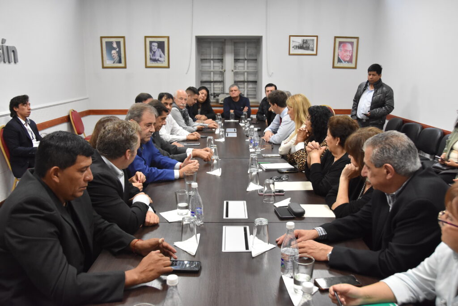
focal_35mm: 33
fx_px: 420
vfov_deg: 40.0
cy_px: 153
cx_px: 229
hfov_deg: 57.2
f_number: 4.5
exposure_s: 1/80
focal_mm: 22
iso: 2500
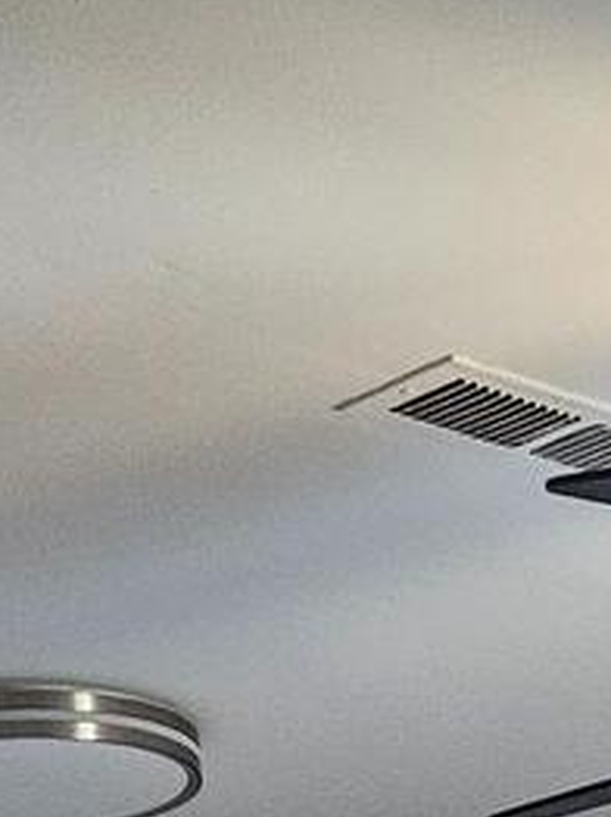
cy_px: 2067
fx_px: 3182
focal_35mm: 135
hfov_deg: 10.9
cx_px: 449
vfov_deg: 11.6
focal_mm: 5.4
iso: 500
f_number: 1.8
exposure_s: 1/120
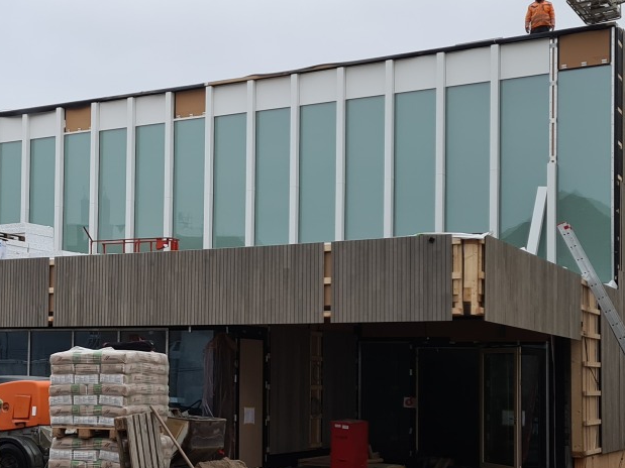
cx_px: 132
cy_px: 307
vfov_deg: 23.2
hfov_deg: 30.1
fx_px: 1137
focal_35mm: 63
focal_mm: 5.4
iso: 80
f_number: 1.8
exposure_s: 1/100
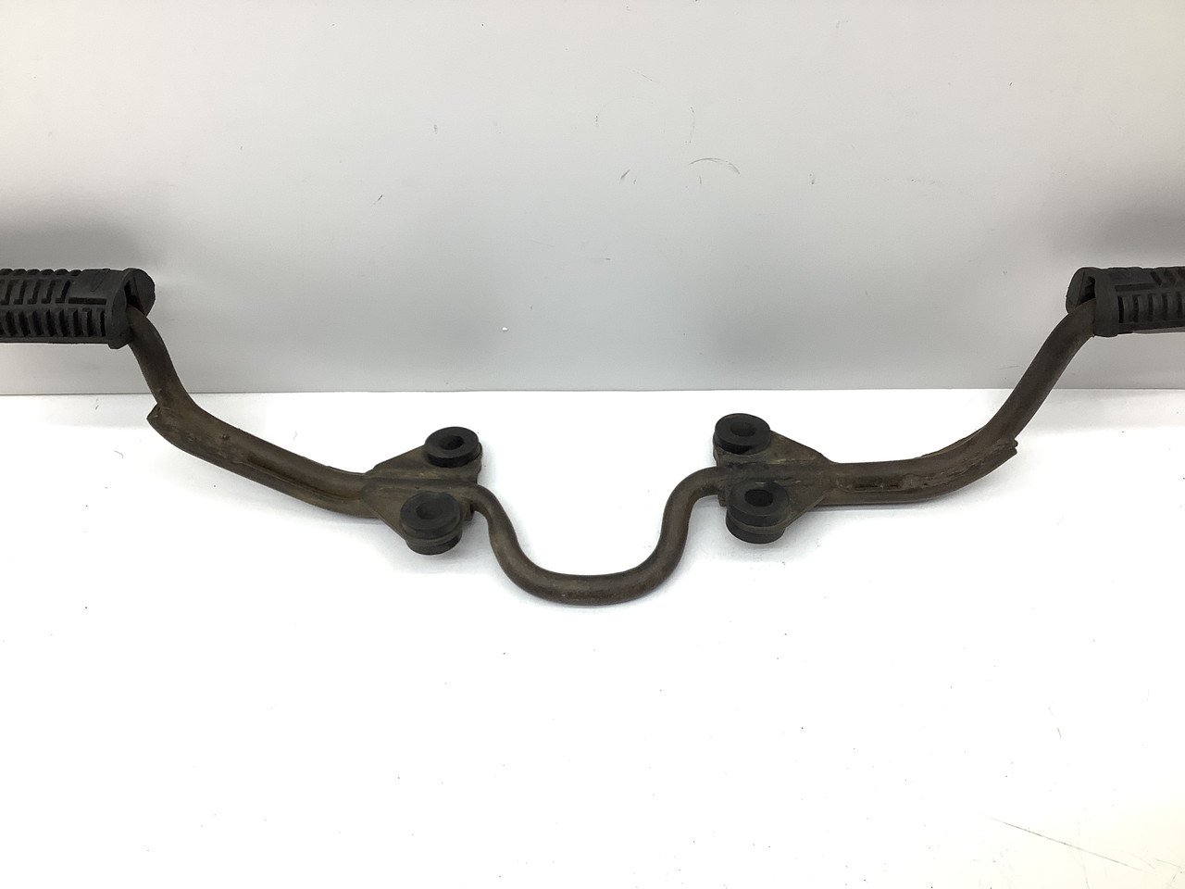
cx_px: 592
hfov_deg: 58.4
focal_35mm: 31
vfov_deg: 45.4
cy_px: 444
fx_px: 1061
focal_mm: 3.3
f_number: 2.4
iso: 64
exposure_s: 1/120
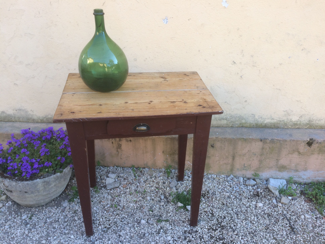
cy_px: 122
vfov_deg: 48.2
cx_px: 162
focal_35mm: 29
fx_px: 272
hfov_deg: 61.7
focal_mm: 4.15
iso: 32
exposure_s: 1/100
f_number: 2.2
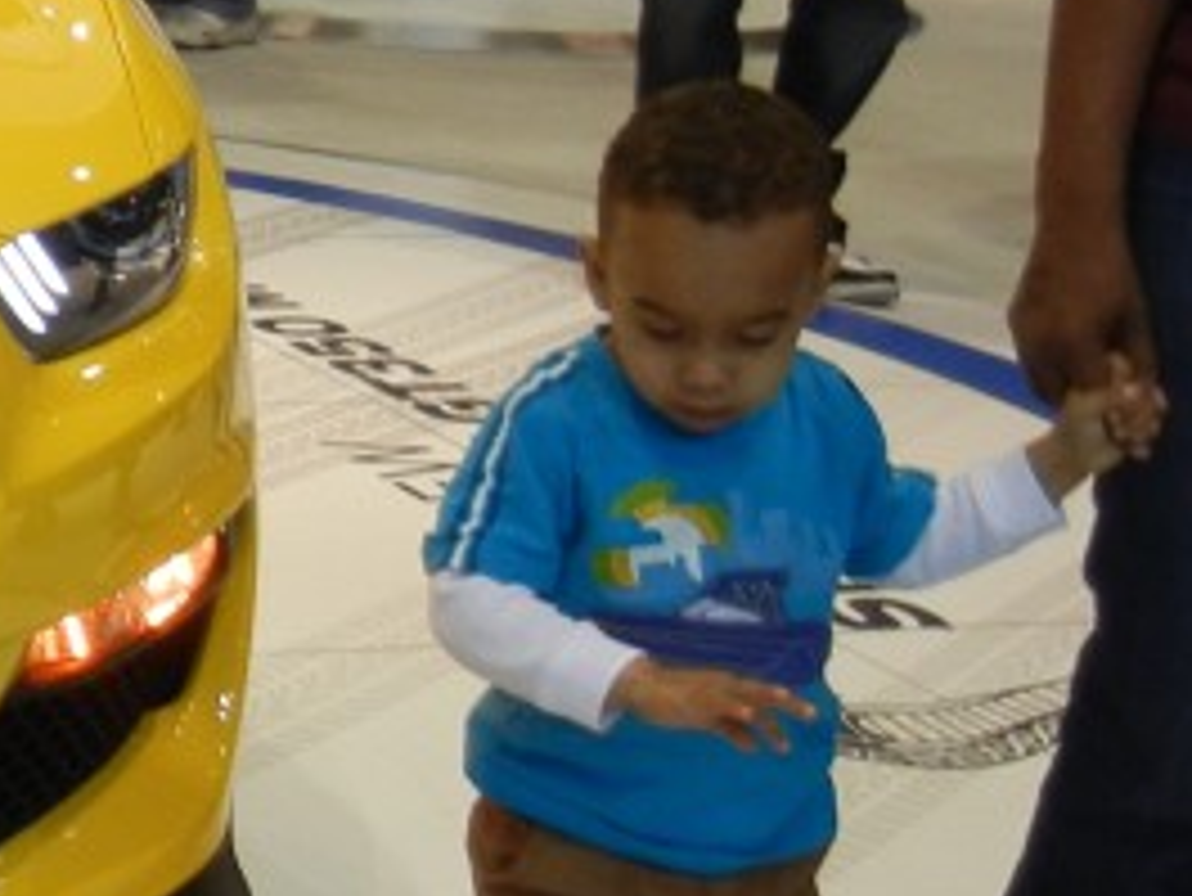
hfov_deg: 15.0
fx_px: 3996
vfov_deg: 12.7
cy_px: 149
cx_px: -877
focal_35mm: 116
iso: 188
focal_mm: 5.4
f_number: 3.5
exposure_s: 1/60
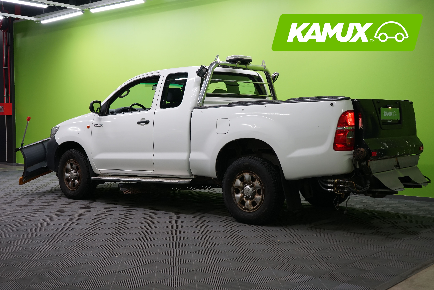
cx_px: 217
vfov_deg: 30.5
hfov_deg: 44.5
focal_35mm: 44
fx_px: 530
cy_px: 145
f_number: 5.6
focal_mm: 44
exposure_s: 1/50
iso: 640
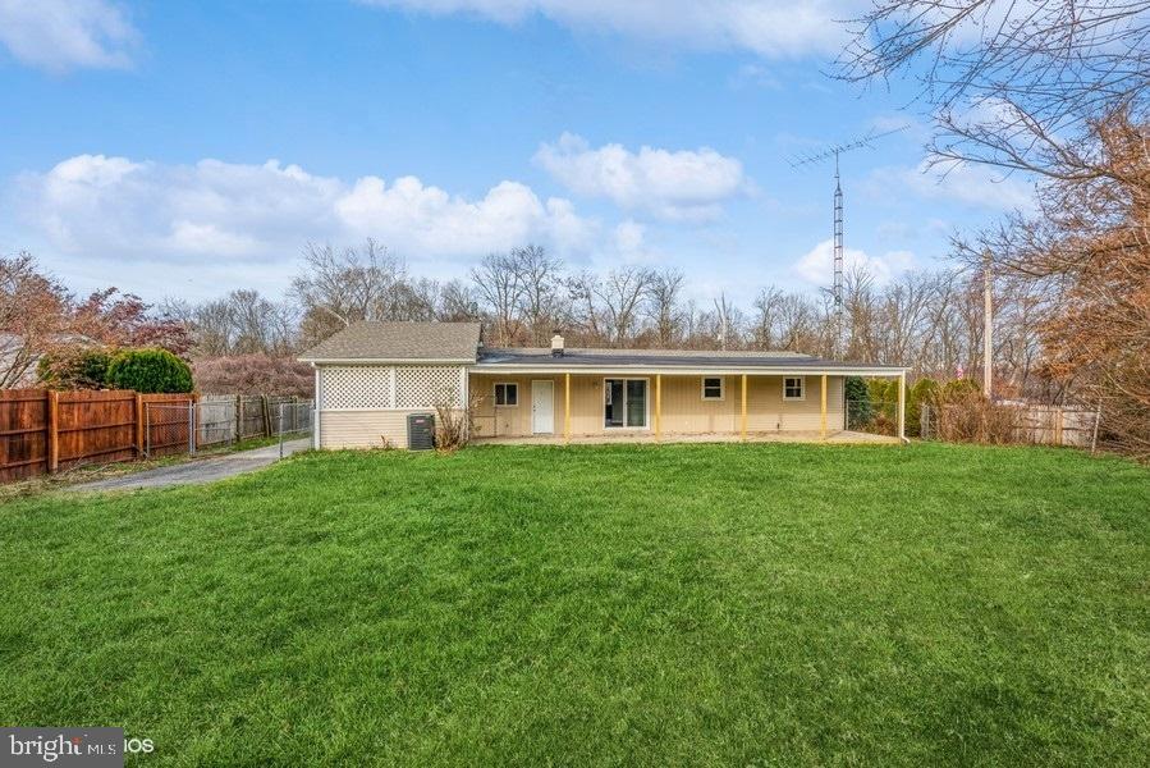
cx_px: 575
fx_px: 447
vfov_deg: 81.3
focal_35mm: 14
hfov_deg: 104.2
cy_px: 384
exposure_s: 1/125
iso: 100
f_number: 8
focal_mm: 14
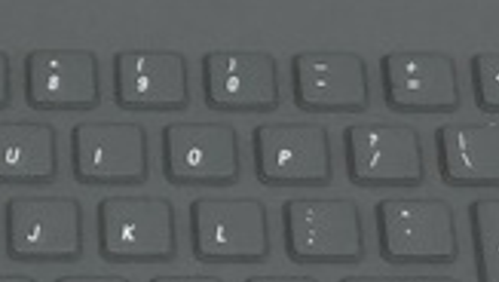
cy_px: -310
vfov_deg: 6.2
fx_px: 2503
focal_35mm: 189
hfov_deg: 11.2
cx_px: -104
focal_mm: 3.99
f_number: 1.8
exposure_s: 1/40
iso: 25
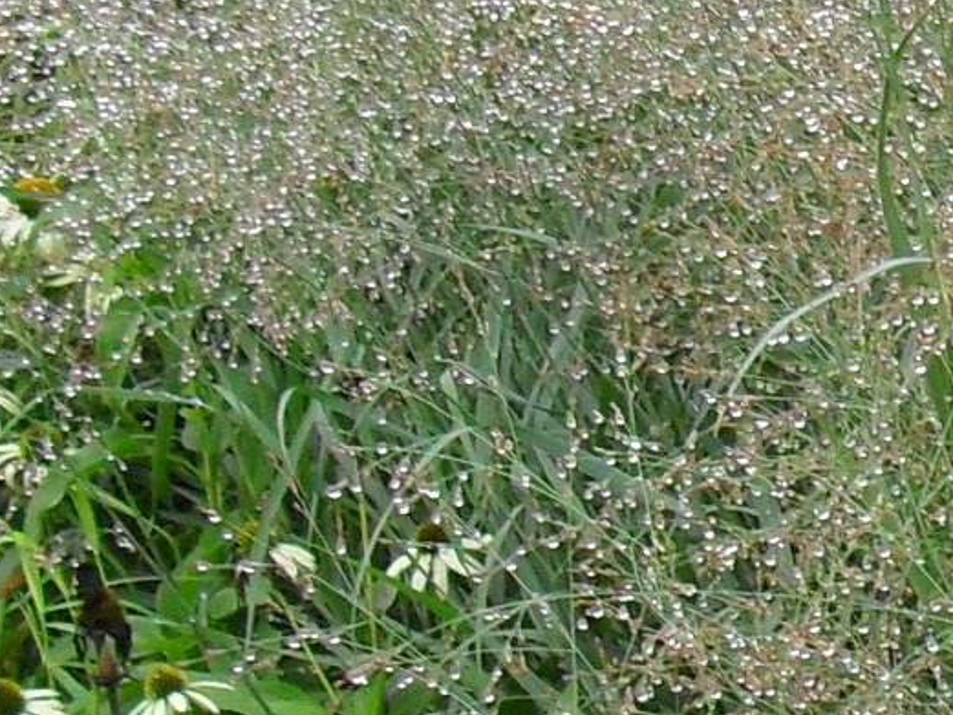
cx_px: 2054
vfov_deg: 8.5
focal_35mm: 174
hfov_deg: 10.3
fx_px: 4791
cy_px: 541
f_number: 3.2
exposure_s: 1/180
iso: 100
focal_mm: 6.3
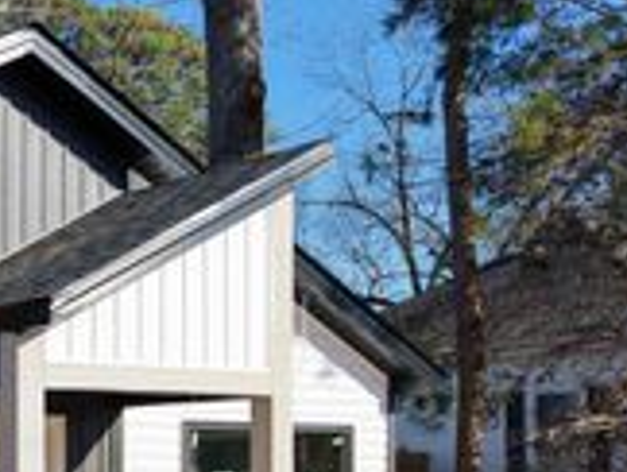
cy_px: 474
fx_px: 1342
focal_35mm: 74
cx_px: -155
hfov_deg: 23.6
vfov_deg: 19.4
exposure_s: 1/5000
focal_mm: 8.67
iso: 400
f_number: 1.8
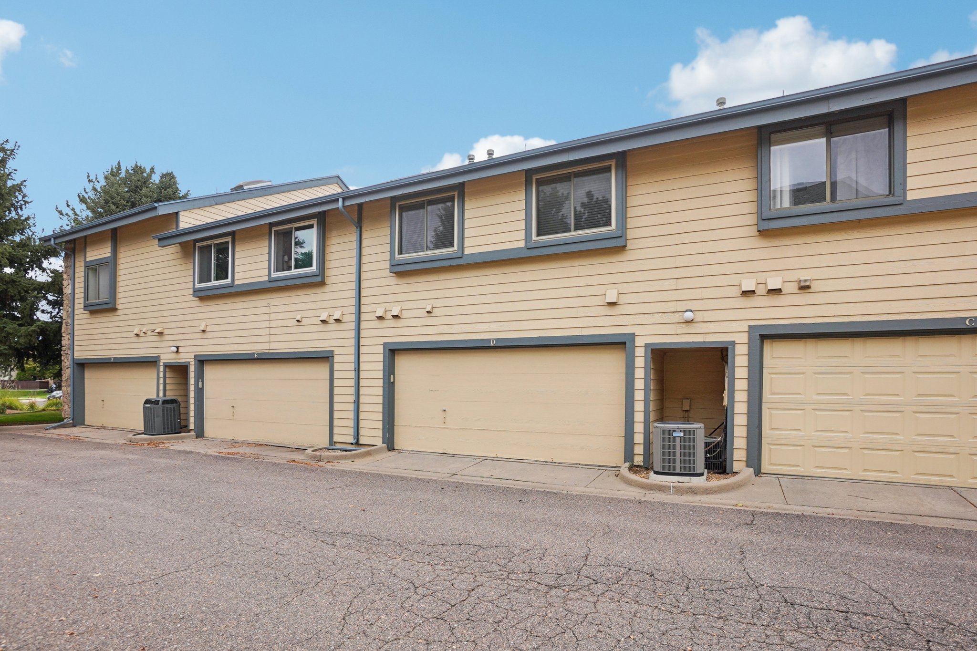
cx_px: 488
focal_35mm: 16
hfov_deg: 96.7
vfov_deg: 73.7
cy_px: 326
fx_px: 434
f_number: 8
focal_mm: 11
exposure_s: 1/160
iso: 100
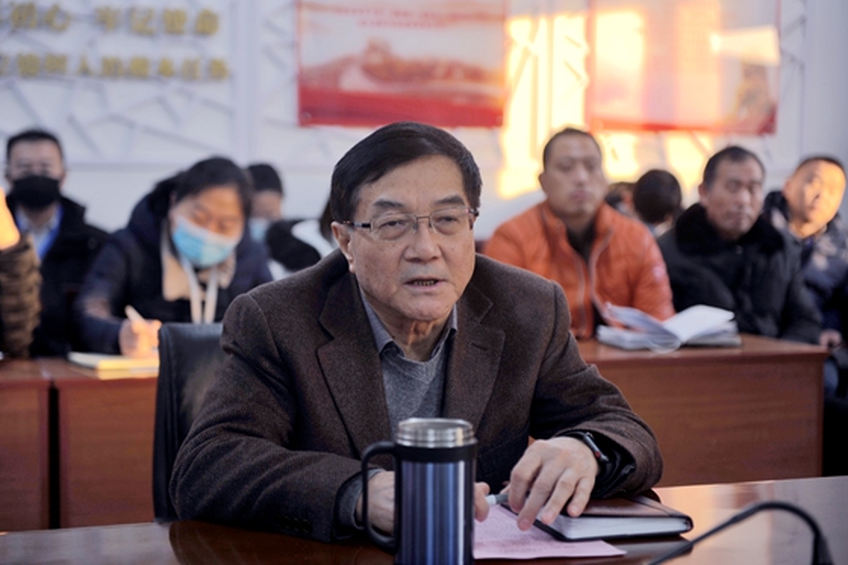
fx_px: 1648
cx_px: 424
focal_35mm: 70
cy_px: 282
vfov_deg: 19.4
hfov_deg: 28.9
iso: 200
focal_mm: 70
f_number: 2.8
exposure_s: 1/100
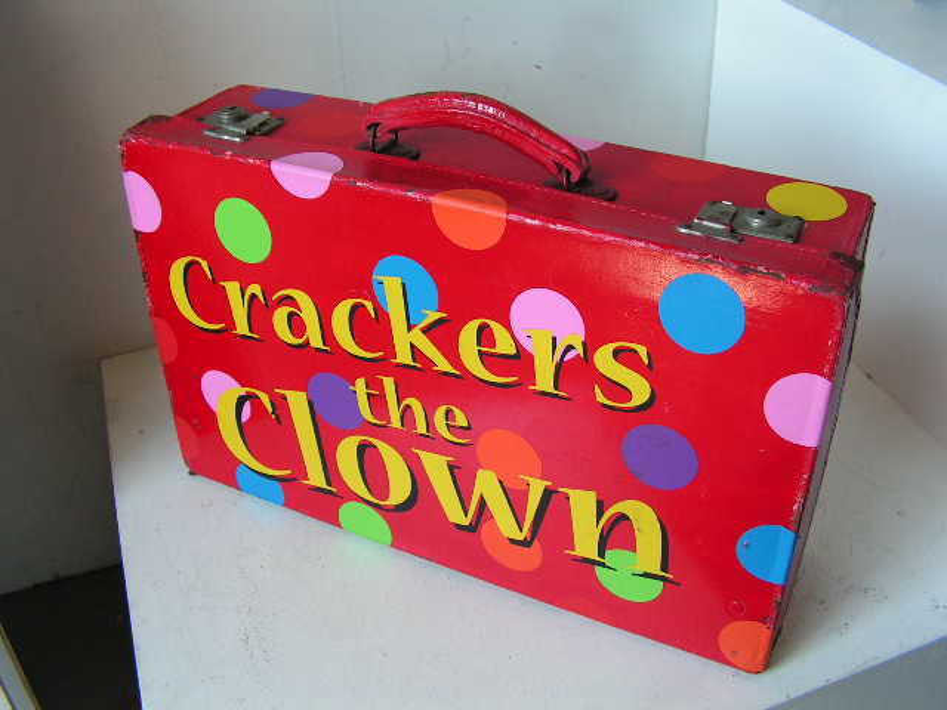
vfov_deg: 39.7
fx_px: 985
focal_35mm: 36
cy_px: 355
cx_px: 474
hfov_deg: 51.4
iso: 100
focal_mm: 6
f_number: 3.2
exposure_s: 1/40
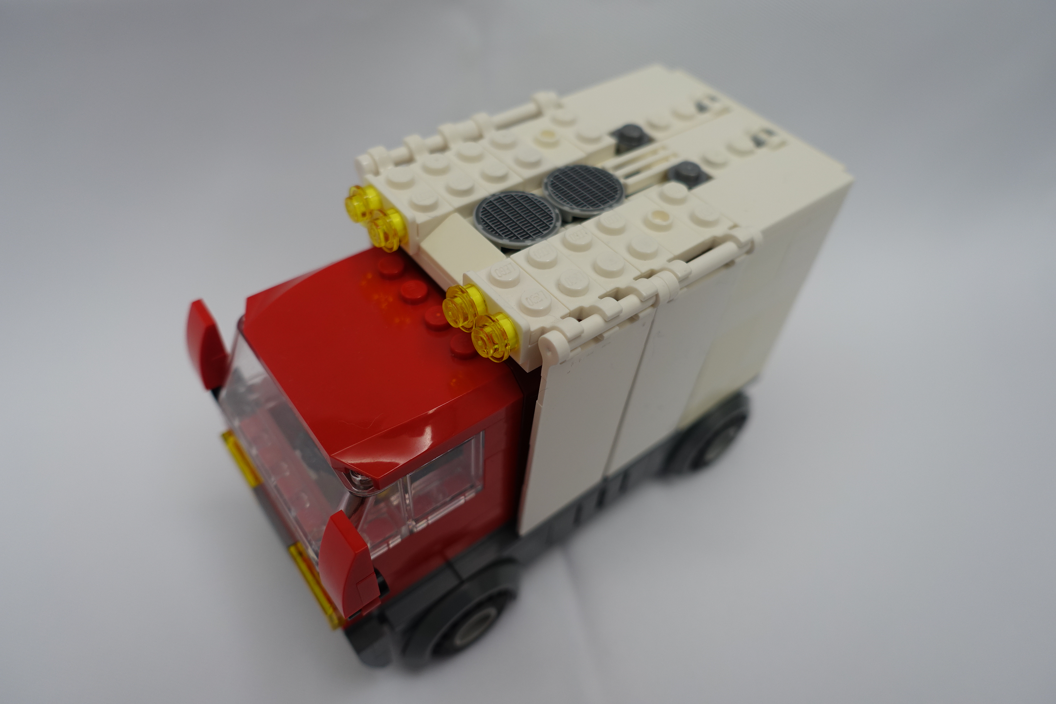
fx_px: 704
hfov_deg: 73.7
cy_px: 352
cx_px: 528
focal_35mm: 24
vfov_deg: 53.1
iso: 125
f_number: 2.5
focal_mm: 8.8
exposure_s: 1/30
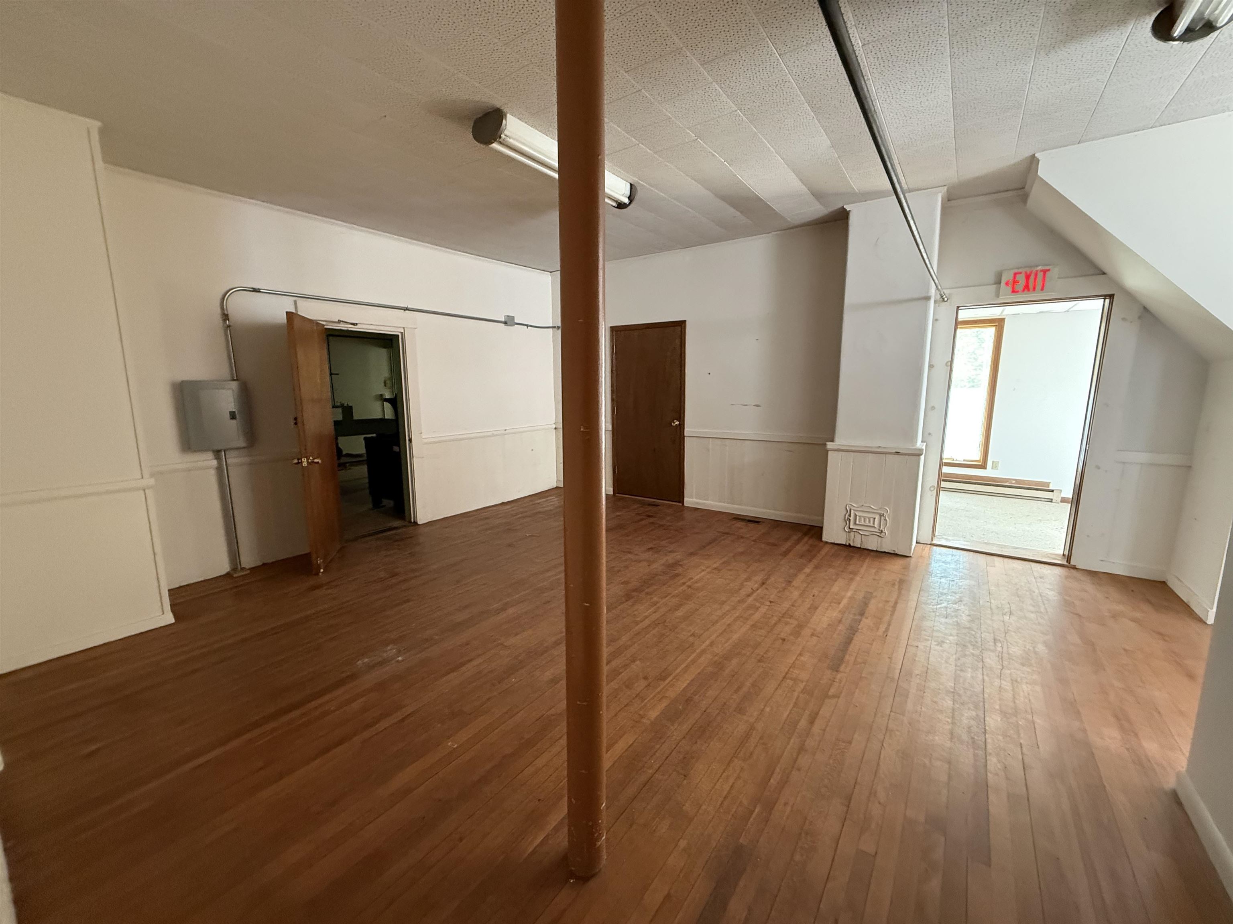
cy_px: 462
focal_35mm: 14
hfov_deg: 102.1
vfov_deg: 85.7
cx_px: 616
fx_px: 499
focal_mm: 2.22
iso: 640
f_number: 2.2
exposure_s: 1/60
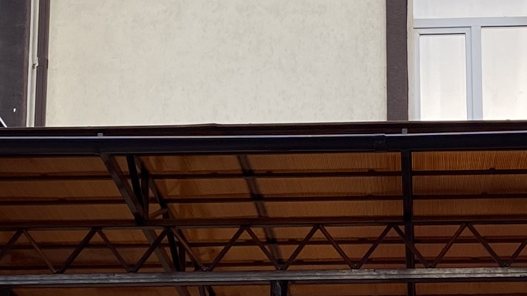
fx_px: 1816
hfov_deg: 16.5
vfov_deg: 9.3
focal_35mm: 130
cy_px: 268
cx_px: 375
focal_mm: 4.25
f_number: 1.8
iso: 32
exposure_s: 1/536
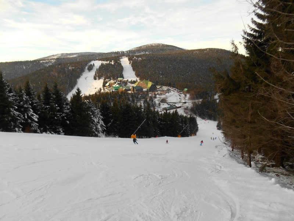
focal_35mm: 26
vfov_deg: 53.1
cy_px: 110
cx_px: 147
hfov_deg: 67.3
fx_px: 221
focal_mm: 4.7
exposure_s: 1/200
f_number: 3.4
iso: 80
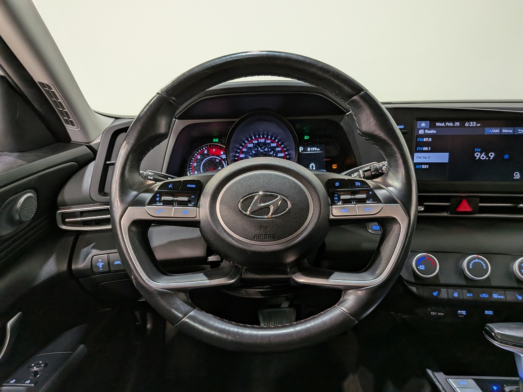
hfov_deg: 71.6
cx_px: 262
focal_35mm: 24
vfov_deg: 56.8
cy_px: 196
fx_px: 363
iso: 175
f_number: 1.7
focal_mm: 4.53
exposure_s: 1/100
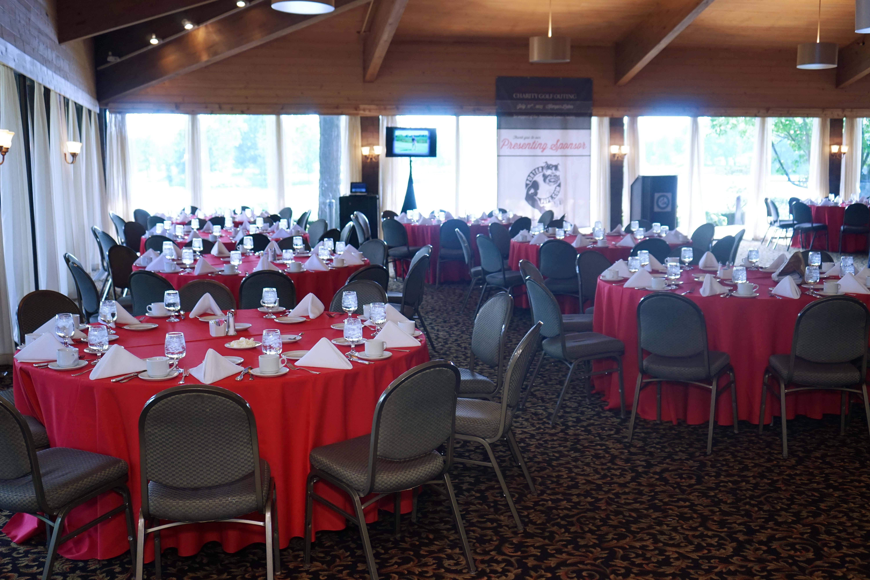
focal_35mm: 38
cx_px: 435
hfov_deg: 50.7
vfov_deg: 35.1
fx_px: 918
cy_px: 290
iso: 1000
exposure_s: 1/100
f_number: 4.5
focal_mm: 38
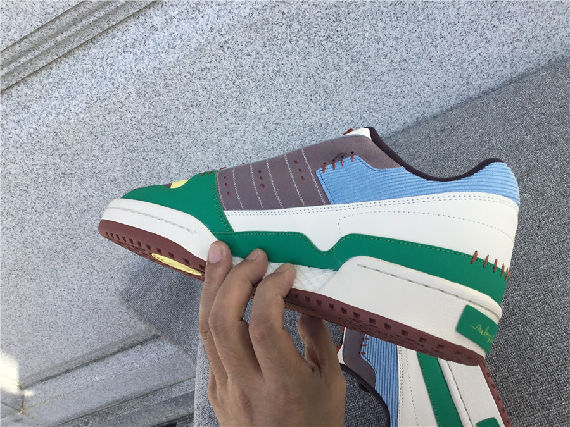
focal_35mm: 31
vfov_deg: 45.4
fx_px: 510
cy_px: 214
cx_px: 285
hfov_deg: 58.4
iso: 25
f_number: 2.4
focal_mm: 3.3
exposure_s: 1/539
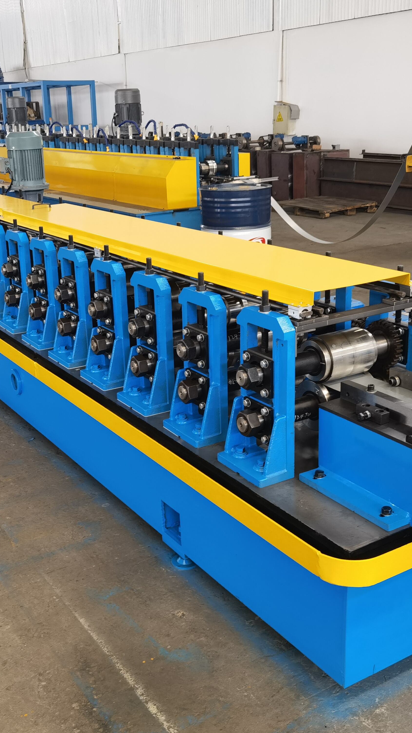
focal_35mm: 40
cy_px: 372
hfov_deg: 29.7
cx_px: 191
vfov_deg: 50.5
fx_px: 777
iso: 160
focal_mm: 6.67
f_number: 1.9
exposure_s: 1/50
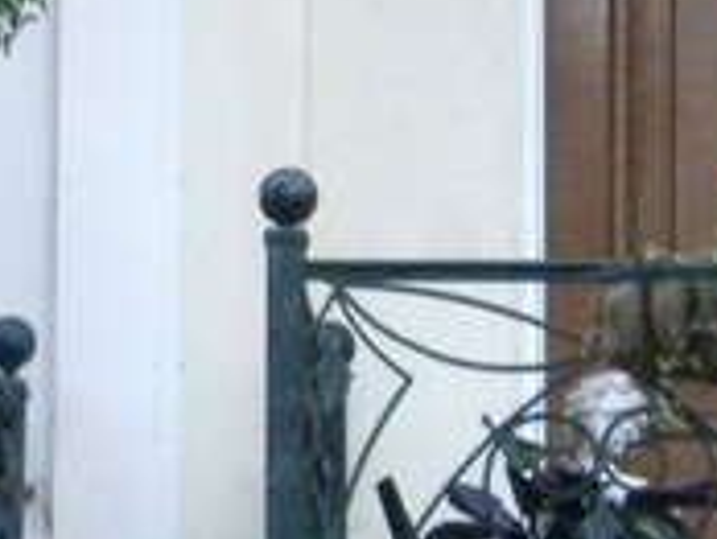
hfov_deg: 5.1
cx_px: 54
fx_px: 8089
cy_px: 82
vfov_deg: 3.8
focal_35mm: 390
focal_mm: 15
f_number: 5.1
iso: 488
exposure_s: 1/39.2
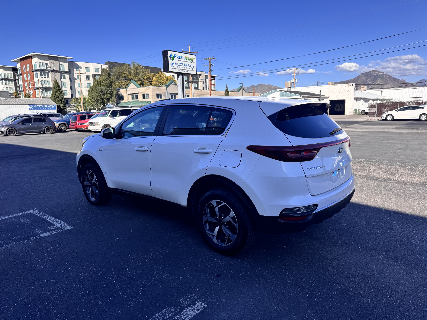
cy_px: 160
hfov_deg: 71.6
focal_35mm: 24
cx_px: 214
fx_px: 296
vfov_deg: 56.8
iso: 80
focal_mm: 6.76
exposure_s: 1/3413
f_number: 1.78
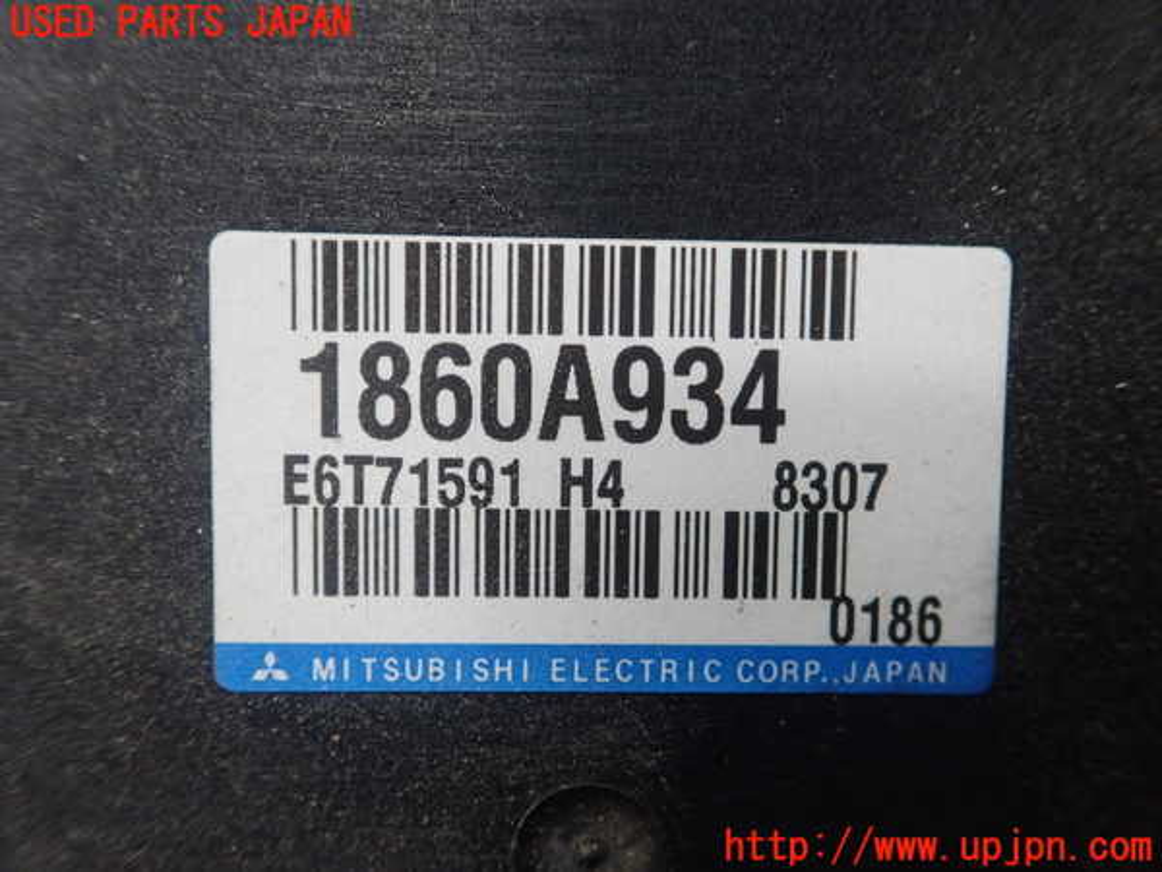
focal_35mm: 30
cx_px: 581
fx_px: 1007
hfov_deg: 60.0
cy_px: 436
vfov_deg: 46.8
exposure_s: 1/125
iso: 400
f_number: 2.3
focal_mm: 5.5
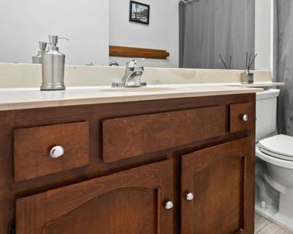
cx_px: 232
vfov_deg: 54.4
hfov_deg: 61.0
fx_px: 225
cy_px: 91
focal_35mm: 26
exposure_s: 1/30
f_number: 4
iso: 1000
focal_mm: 17
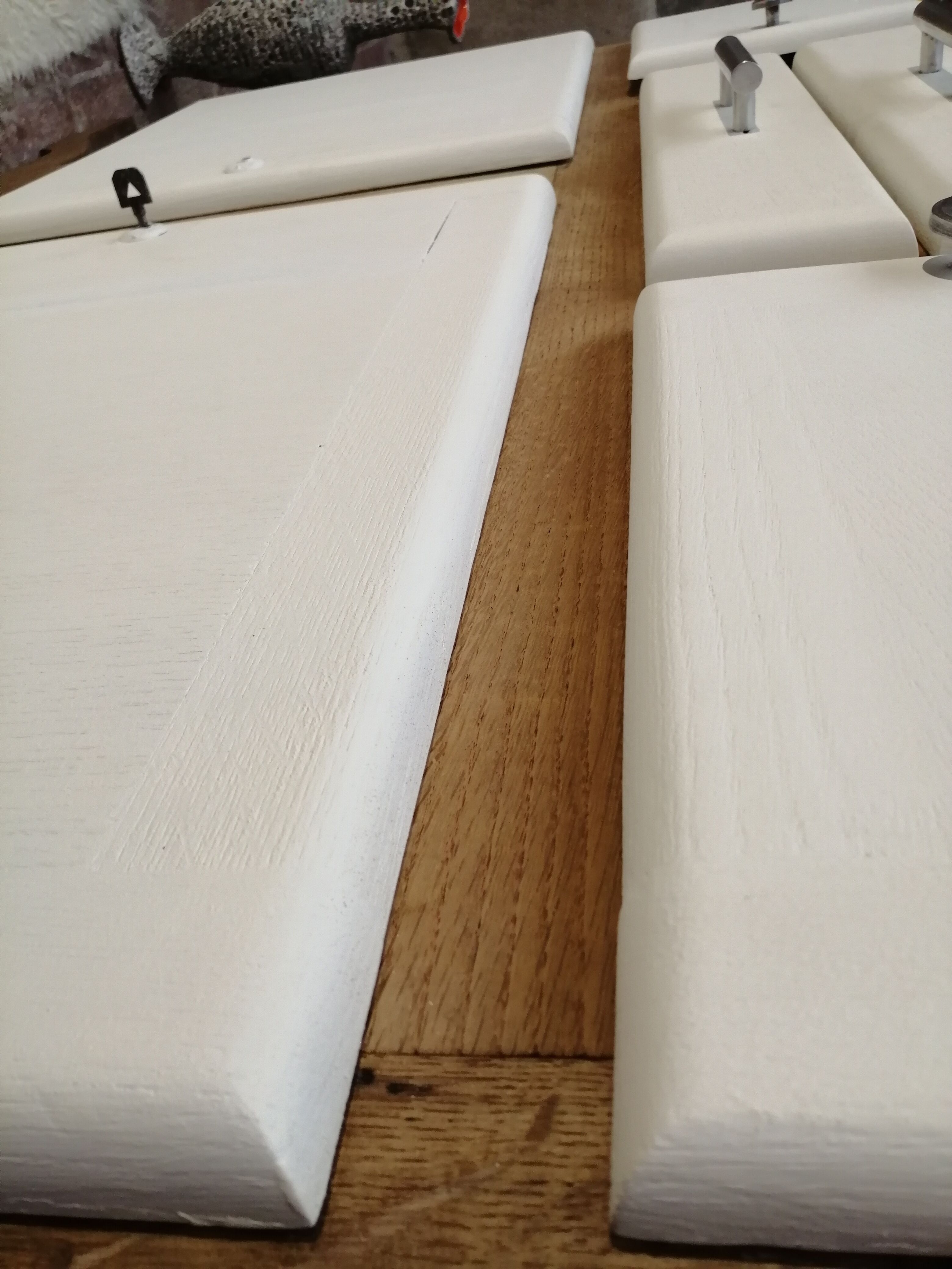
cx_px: 476
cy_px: 634
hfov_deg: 53.1
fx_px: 953
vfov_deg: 67.3
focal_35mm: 26
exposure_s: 1/33.3
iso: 160
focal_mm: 3.62
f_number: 1.8
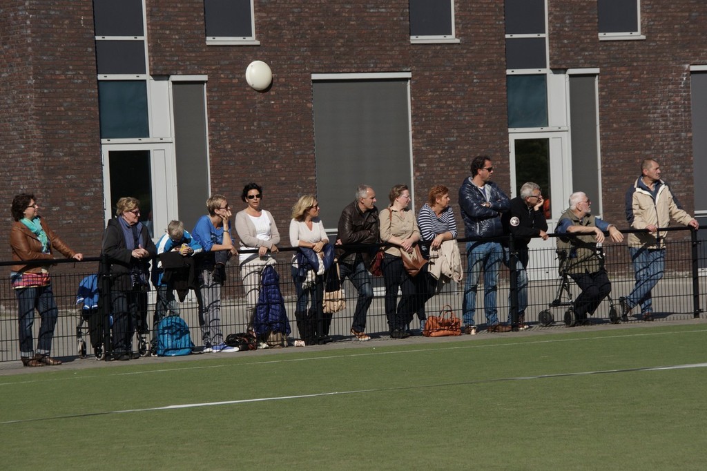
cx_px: 354
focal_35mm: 150
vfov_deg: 9.1
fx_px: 2945
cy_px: 236
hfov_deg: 13.7
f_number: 8
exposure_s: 1/1000
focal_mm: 100
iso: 200
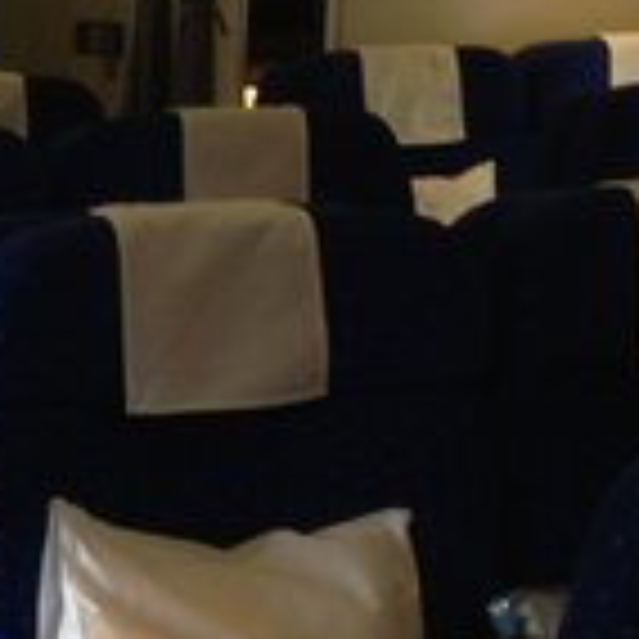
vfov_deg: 14.4
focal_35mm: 121
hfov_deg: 12.7
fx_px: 2527
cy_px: 389
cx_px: -612
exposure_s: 1/30
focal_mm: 4.12
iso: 64
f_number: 2.4
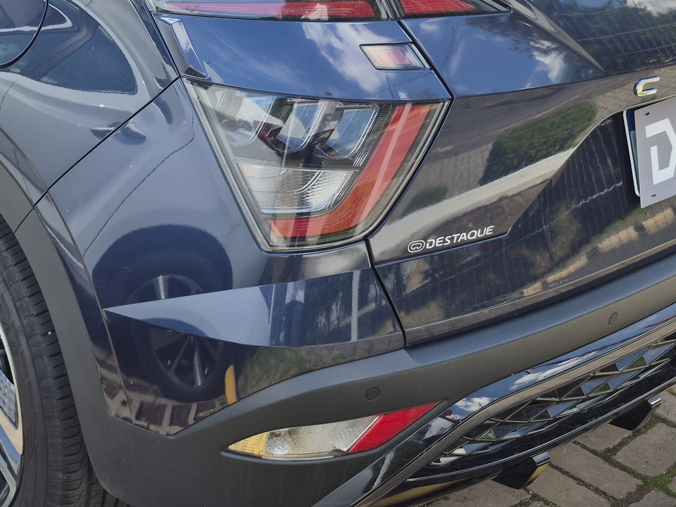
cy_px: 90
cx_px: 187
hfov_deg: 35.5
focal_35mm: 53
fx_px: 1035
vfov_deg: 26.9
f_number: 1.8
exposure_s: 1/578
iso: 25
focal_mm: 5.4
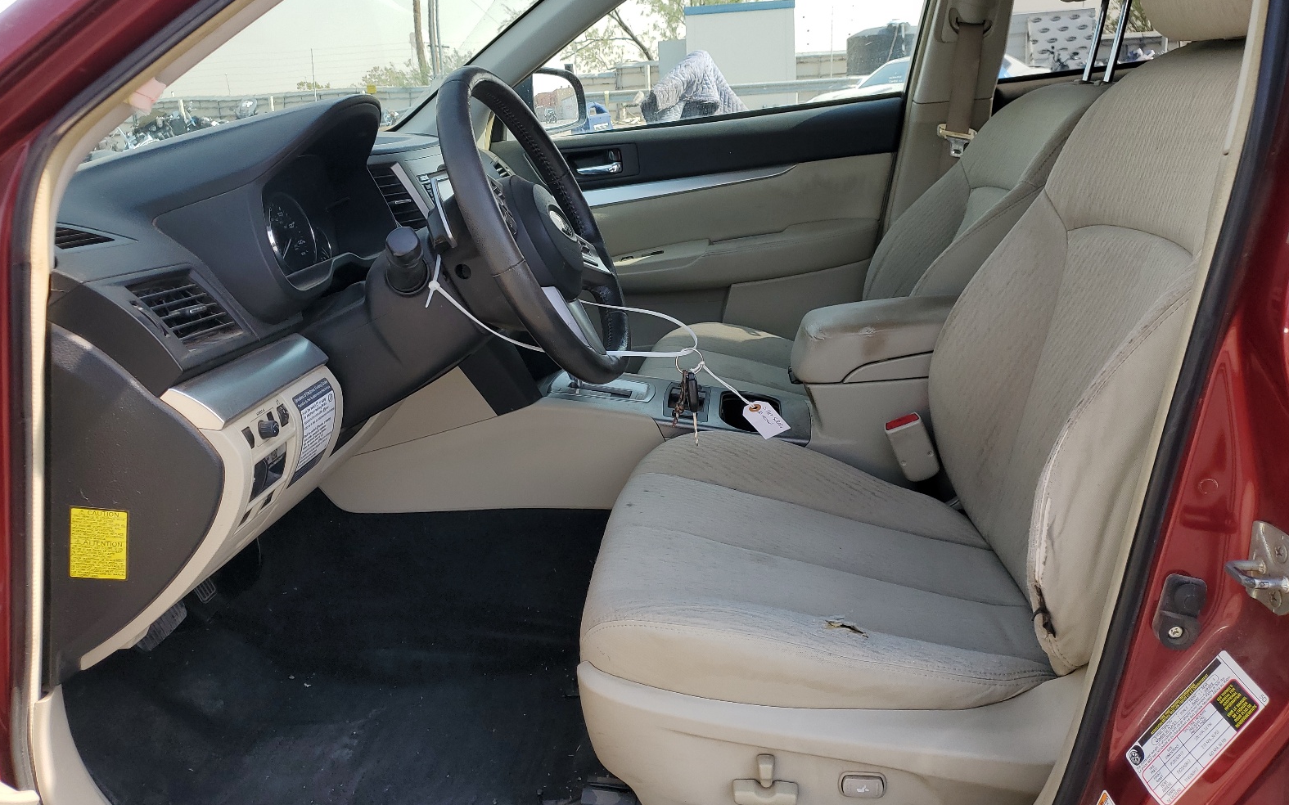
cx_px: 636
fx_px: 984
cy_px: 358
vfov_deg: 44.5
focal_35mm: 28
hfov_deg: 66.5
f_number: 1.5
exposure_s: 1/909
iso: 50
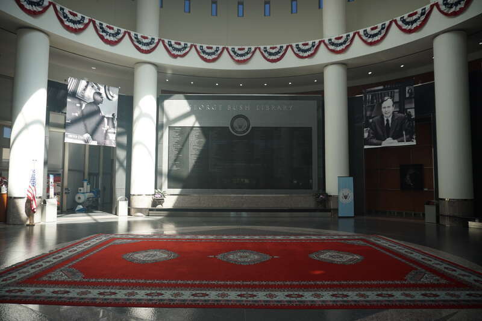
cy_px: 160
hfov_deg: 73.8
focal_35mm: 24
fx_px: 321
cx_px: 241
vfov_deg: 53.1
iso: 100
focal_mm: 16
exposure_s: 1/60
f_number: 4.5
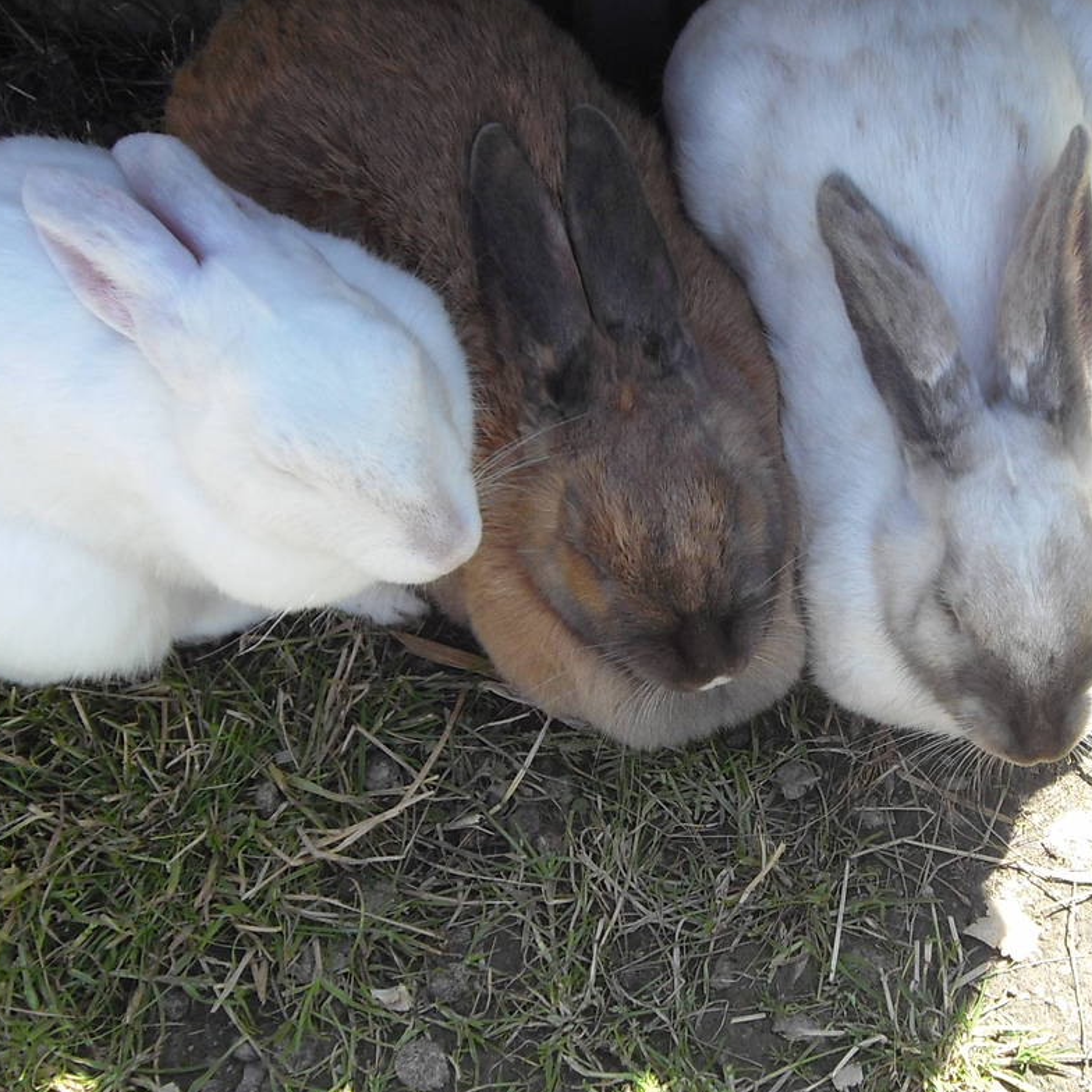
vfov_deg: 20.9
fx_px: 2962
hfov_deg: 20.9
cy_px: 511
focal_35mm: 83
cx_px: 673
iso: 80
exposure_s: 1/250
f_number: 3
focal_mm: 7.6
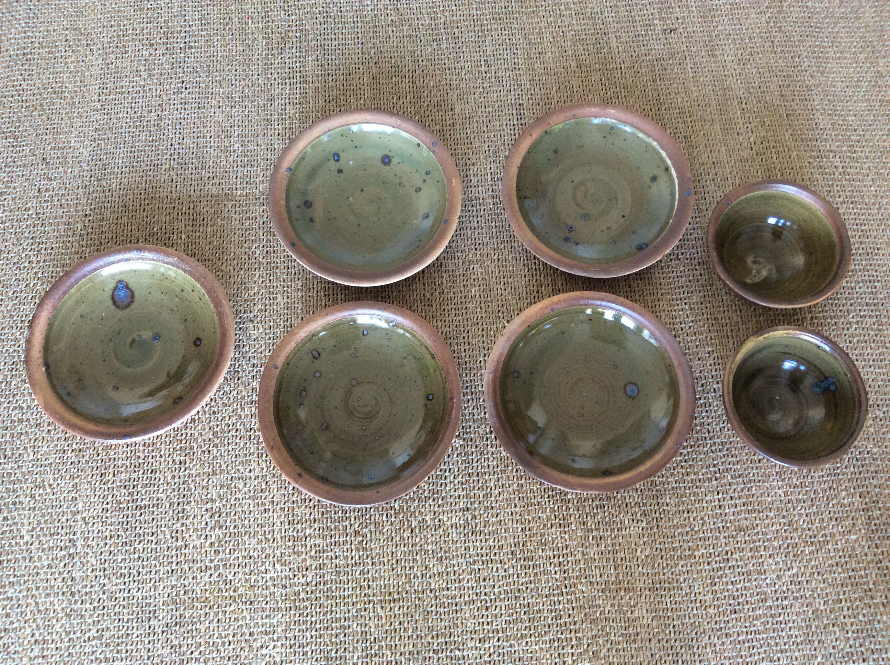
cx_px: 445
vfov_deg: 44.1
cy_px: 332
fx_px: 822
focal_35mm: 32
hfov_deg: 56.9
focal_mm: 3.3
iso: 125
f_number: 2.4
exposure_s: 1/25
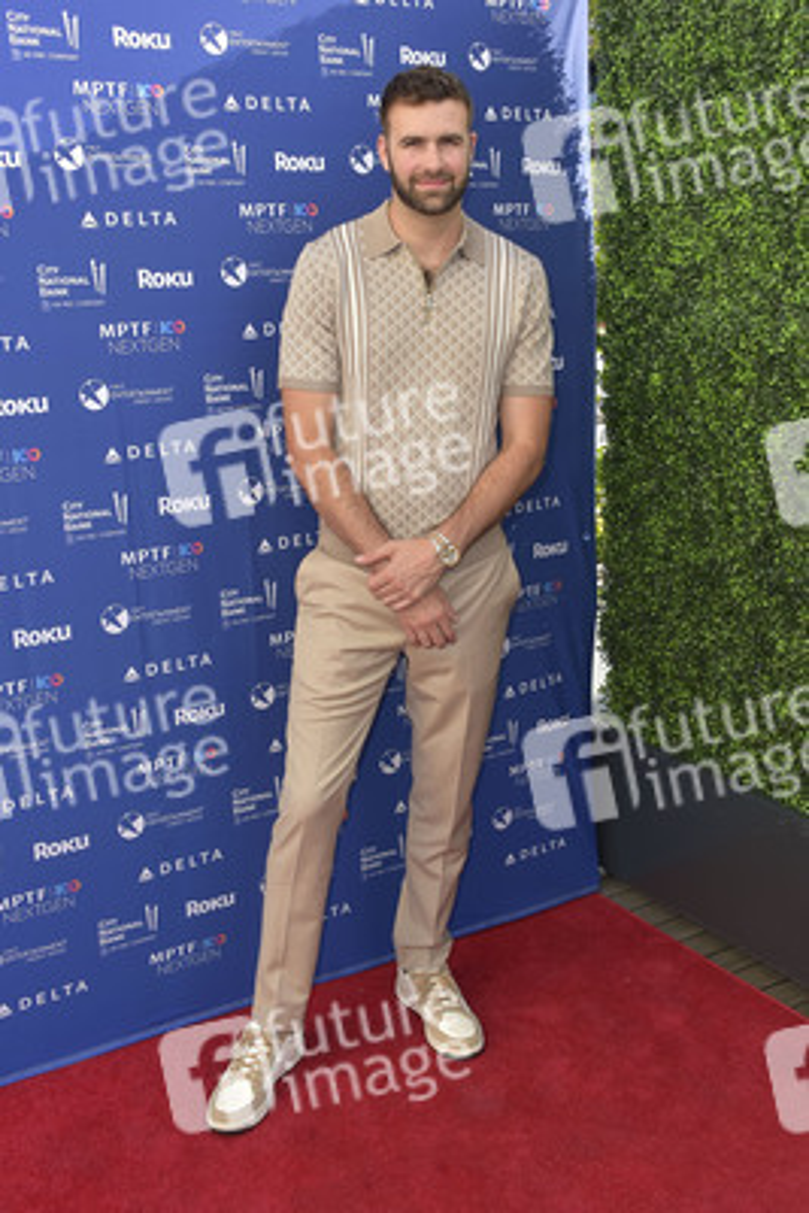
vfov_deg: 55.8
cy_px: 606
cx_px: 404
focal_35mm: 34
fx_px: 1145
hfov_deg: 38.9
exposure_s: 1/250
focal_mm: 34
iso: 250
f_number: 8
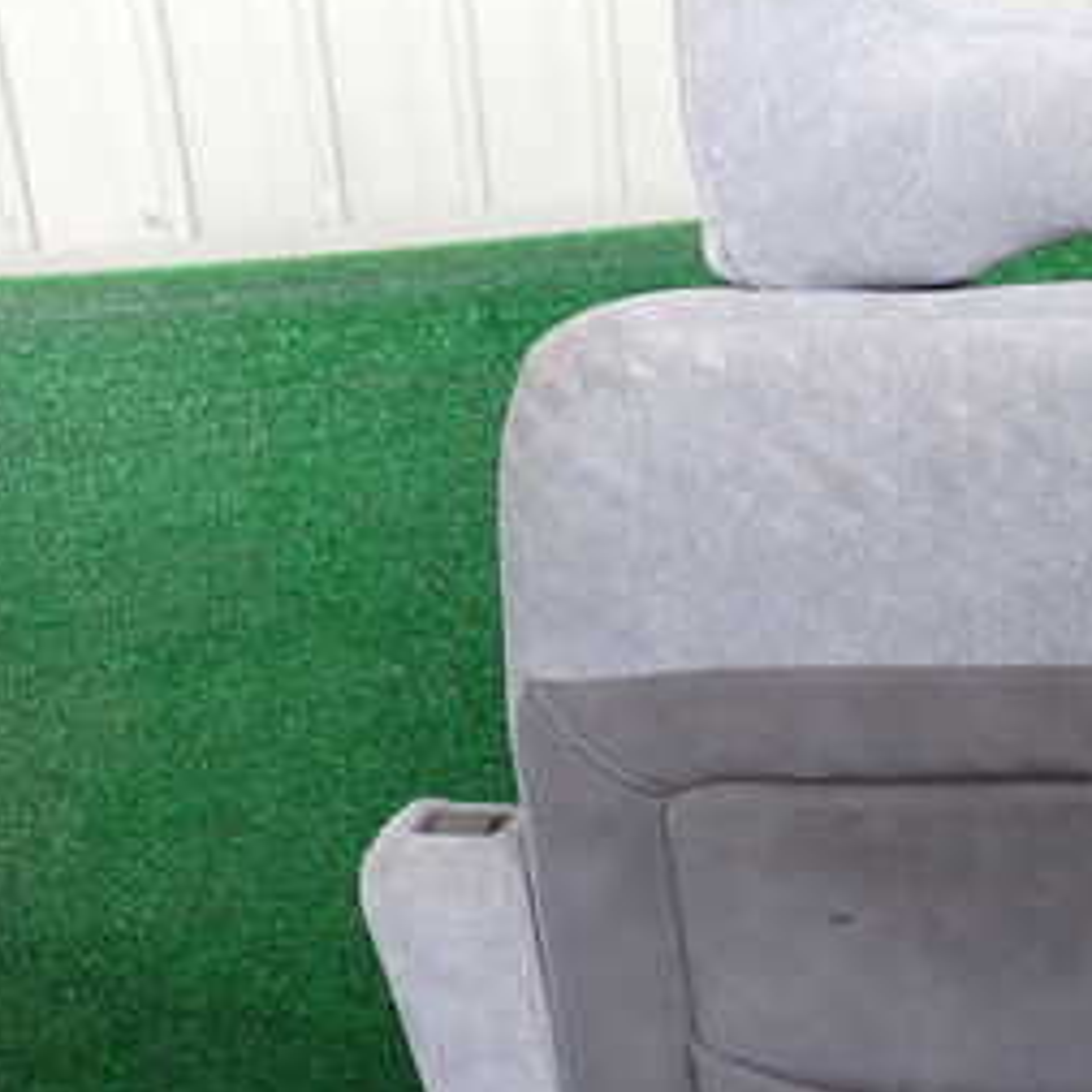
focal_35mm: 63
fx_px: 2248
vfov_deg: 27.3
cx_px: 1122
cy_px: 531
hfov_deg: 25.8
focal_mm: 5.4
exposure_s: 1/125
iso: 160
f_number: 2.3
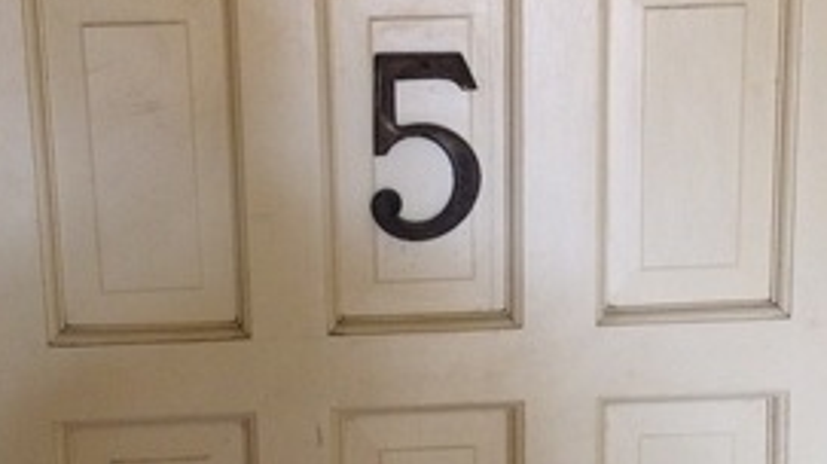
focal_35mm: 56
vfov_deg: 21.4
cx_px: 412
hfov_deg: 37.2
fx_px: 1227
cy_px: 272
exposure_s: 1/30
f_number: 2.2
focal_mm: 4.15
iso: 320
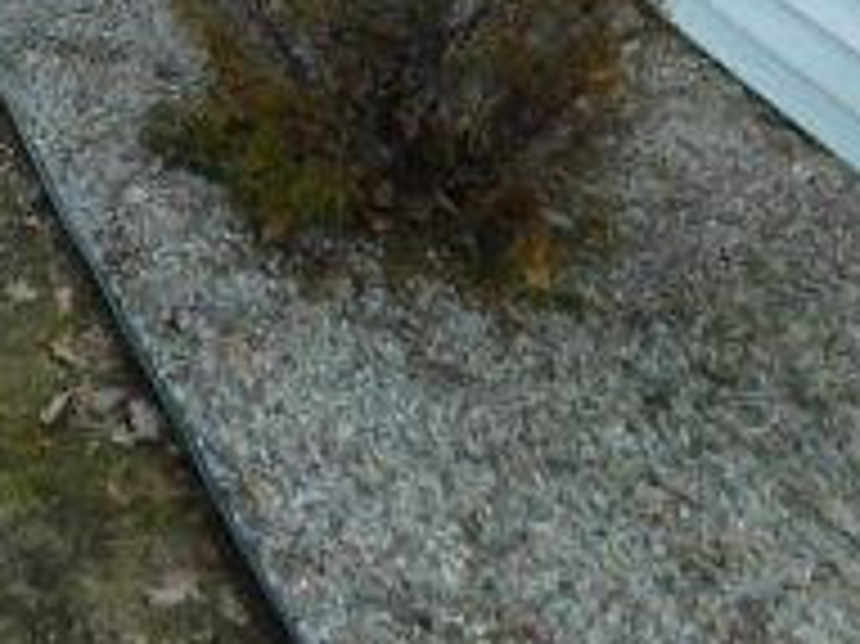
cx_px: -189
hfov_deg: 23.1
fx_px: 1912
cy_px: -338
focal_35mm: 77
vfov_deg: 17.2
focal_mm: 4
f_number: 3
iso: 125
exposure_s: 1/320
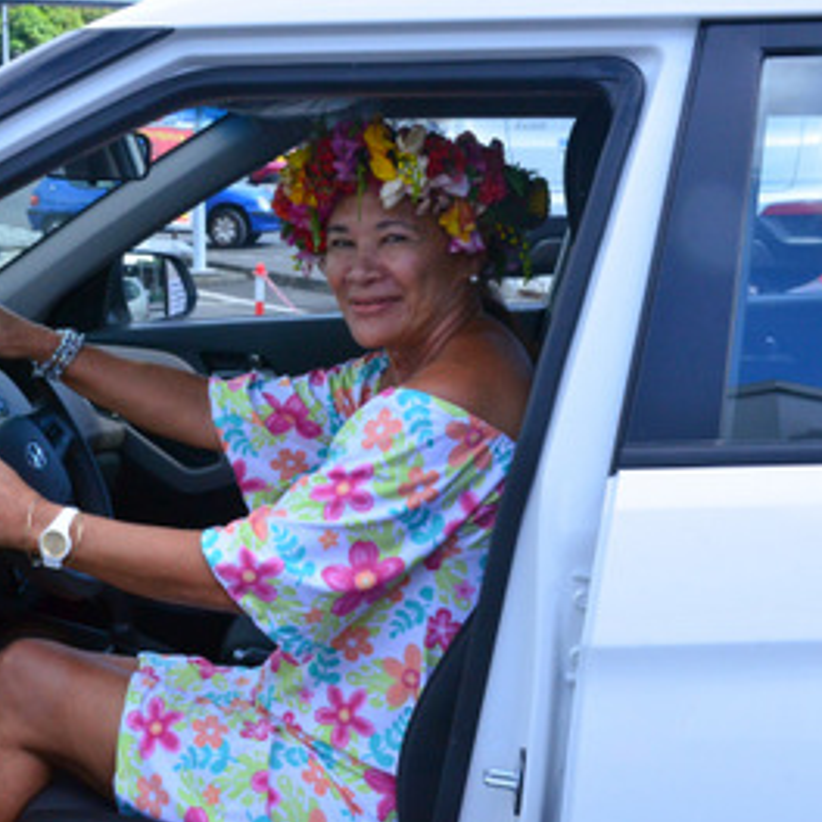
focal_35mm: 65
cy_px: 386
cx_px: 230
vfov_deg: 26.5
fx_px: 1746
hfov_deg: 26.2
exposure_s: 1/640
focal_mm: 30
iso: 1600
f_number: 13
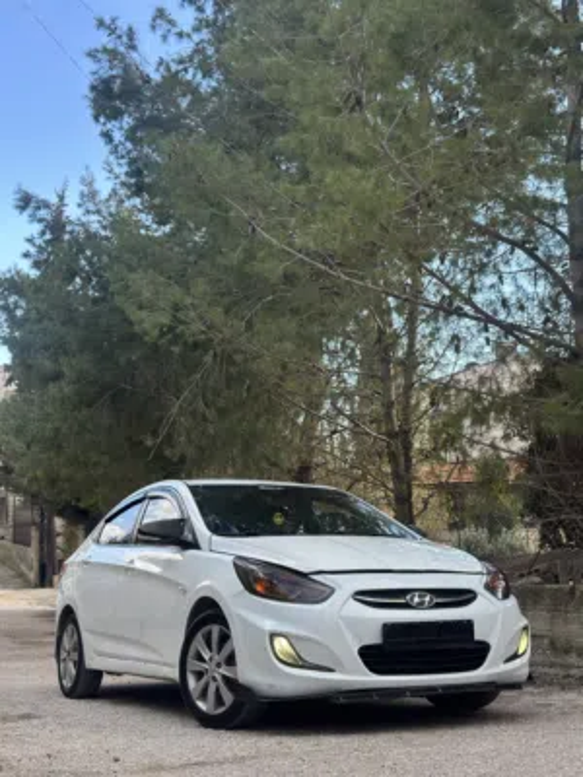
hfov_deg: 30.3
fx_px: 1078
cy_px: 388
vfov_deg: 39.7
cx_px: 292
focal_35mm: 48
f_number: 1.78
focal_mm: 6.86
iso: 80
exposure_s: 1/1145
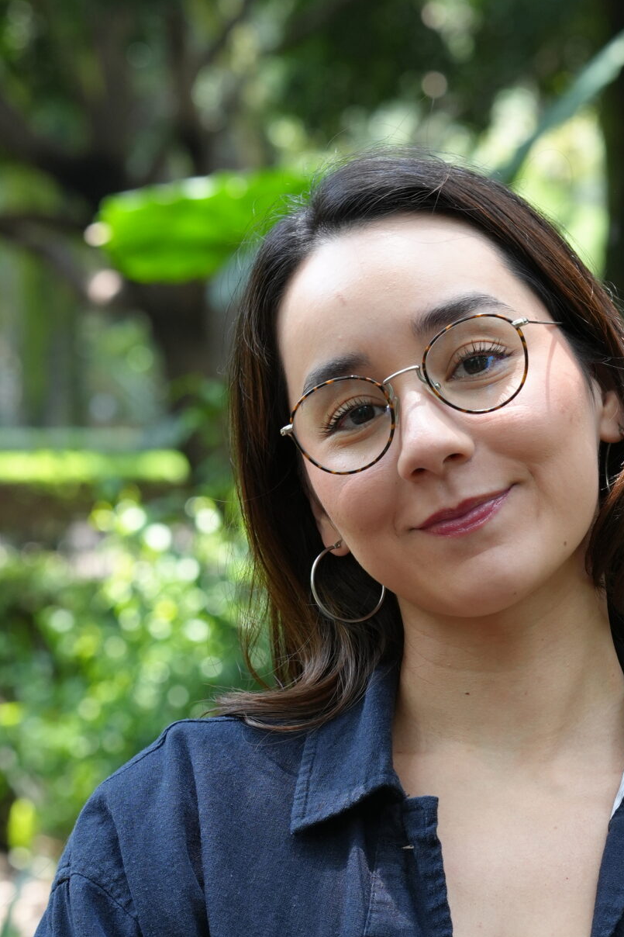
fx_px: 4629
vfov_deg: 11.5
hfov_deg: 7.7
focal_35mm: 178
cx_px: 475
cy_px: 753
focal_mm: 56
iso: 320
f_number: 4
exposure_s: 1/160
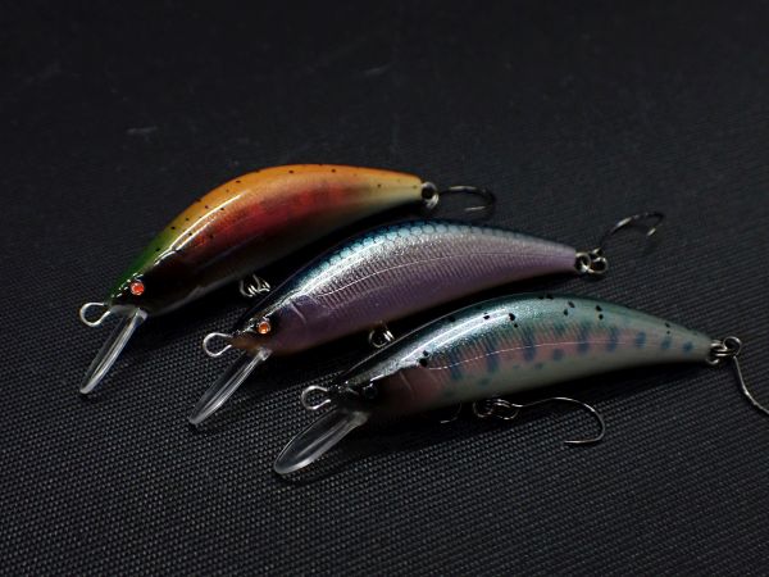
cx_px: 384
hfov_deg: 51.4
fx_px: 800
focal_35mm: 36
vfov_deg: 39.7
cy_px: 288
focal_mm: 6.37
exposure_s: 1/160
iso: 400
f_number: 2.5
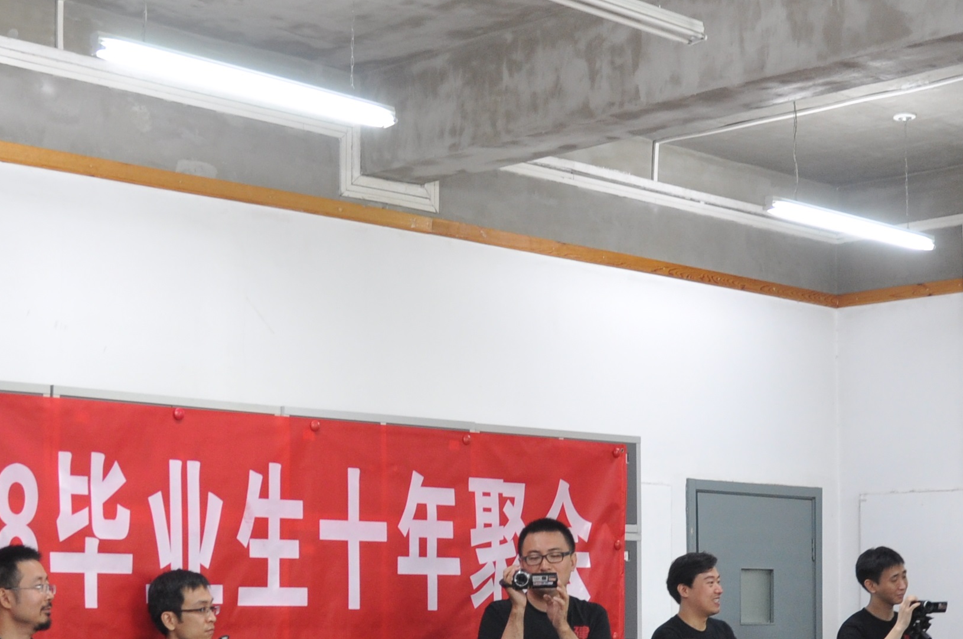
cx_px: 459
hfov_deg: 28.5
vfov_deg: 18.9
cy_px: 515
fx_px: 1897
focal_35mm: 71
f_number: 5
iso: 400
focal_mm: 18
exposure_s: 1/25
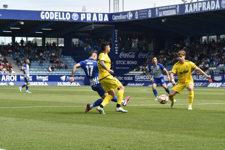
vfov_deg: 9.7
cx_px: 112
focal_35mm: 142
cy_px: 75
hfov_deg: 14.4
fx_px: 887
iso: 200
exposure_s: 1/500
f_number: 7.1
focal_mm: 95
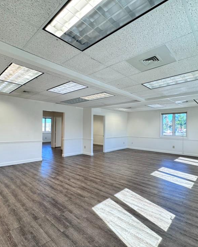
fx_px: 139
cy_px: 127
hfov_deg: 70.8
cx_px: 94
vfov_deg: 83.3
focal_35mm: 19
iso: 100
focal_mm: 2.22
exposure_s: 1/120
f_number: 2.2
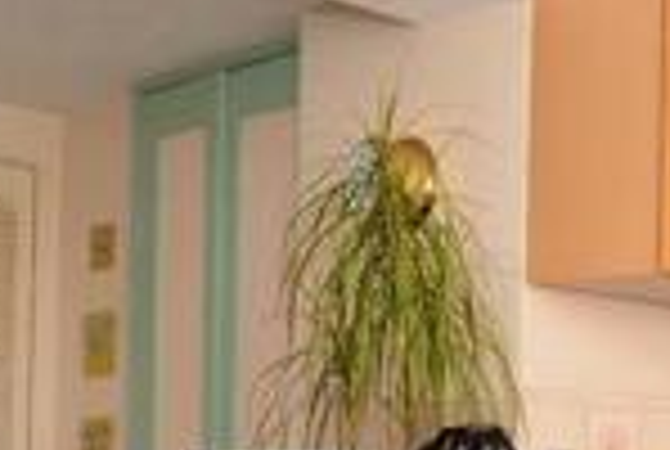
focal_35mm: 79
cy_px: 475
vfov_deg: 16.9
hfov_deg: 24.8
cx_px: 612
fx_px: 1473
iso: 400
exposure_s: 1/8
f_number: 6.3
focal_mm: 12
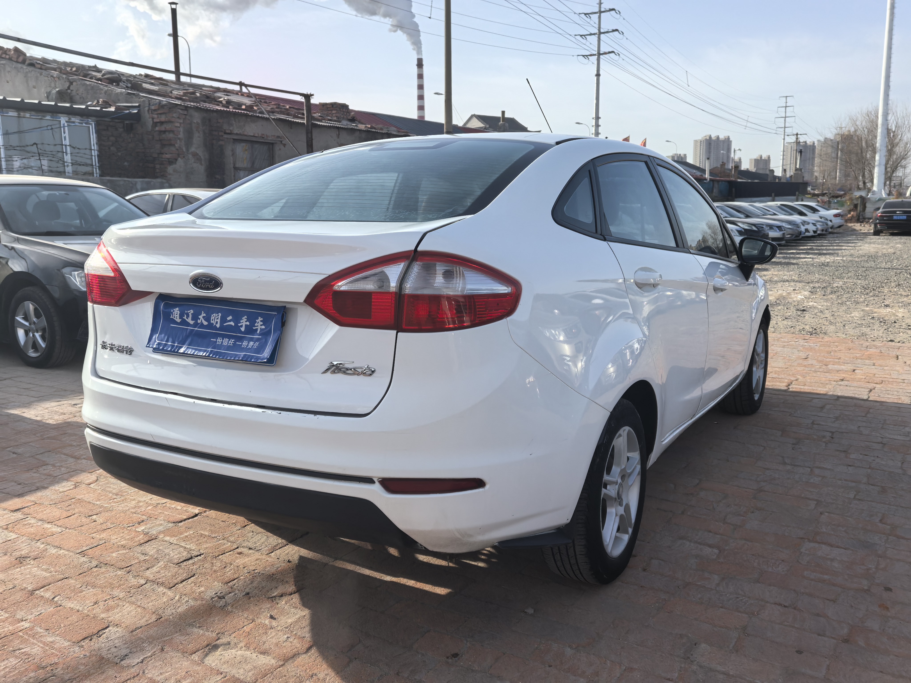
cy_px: 342
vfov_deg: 45.4
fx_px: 816
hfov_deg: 58.4
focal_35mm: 31
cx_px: 456
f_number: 1.8
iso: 50
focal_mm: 5.35
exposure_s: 1/4237
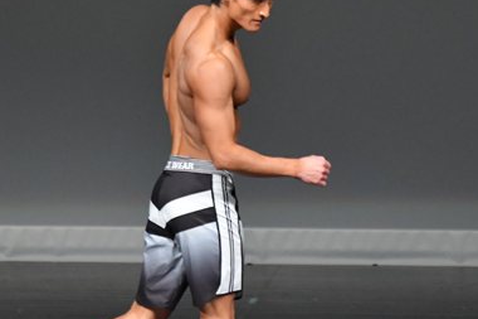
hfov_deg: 2.9
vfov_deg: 2.0
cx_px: 216
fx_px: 9343
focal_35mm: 704
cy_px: 173
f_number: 5.6
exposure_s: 1/400
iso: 4000
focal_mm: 230
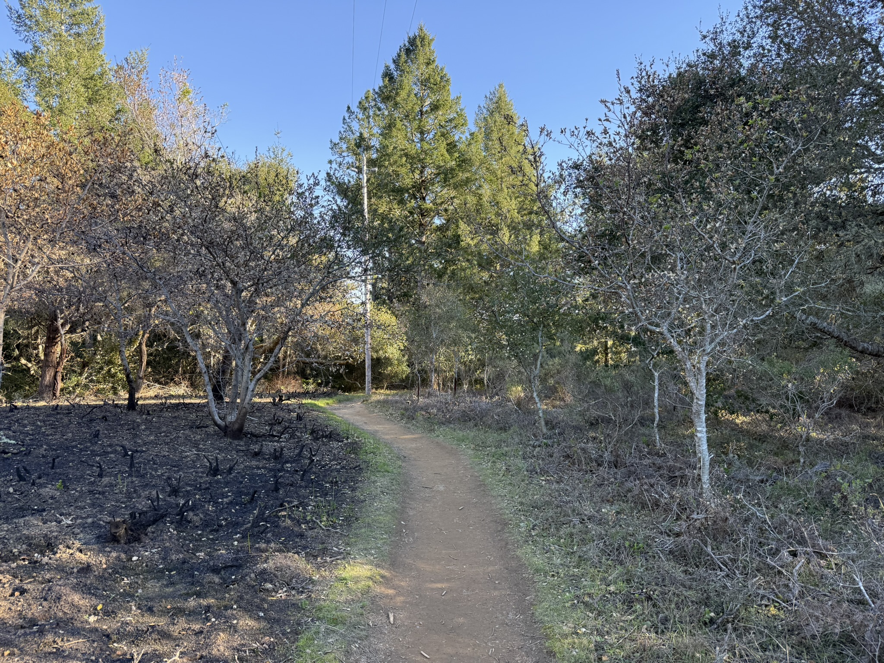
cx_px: 442
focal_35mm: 24
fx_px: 613
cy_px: 332
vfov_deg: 56.8
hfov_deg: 71.6
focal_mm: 6.76
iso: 100
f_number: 1.78
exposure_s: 1/435
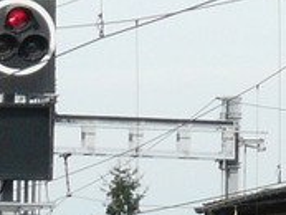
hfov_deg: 2.2
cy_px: 531
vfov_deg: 1.6
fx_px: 7515
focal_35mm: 909
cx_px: -339
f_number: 5.6
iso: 100
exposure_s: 1/250
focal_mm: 25.9
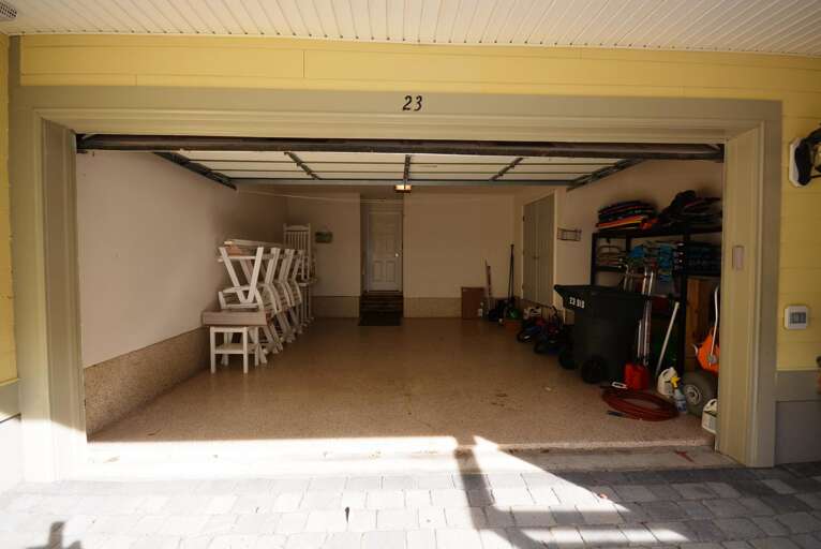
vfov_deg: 77.4
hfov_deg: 100.3
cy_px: 274
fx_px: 342
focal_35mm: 15
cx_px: 410
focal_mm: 10
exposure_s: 1/125
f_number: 5.6
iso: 110
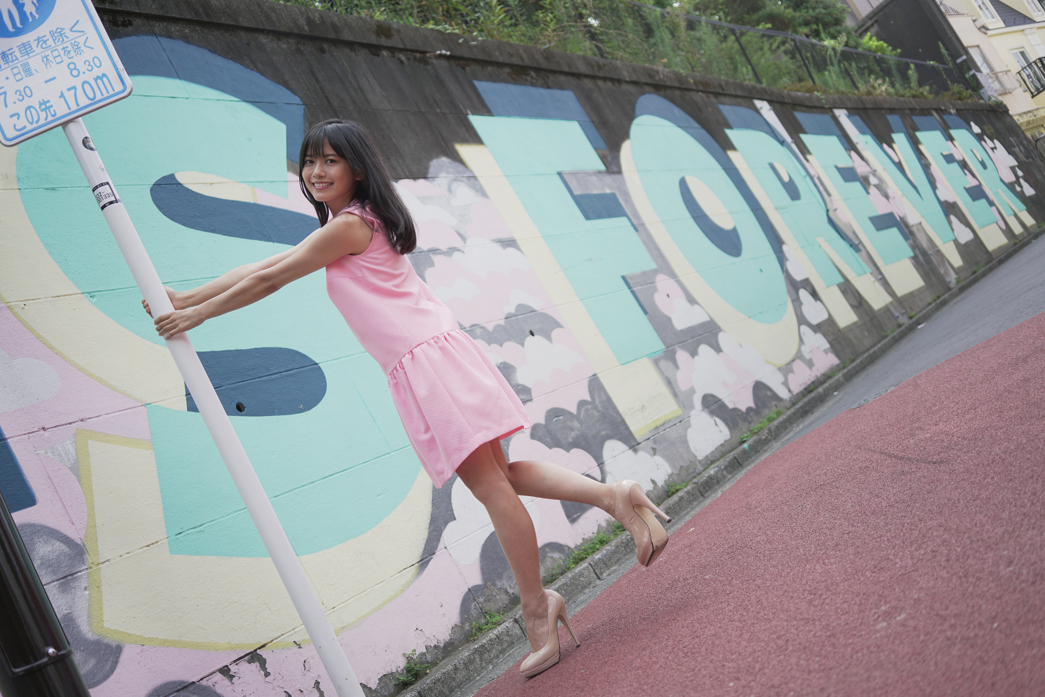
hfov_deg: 54.4
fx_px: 1016
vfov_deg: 37.9
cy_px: 348
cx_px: 522
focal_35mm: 35
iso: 200
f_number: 2.8
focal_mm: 35
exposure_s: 1/1000
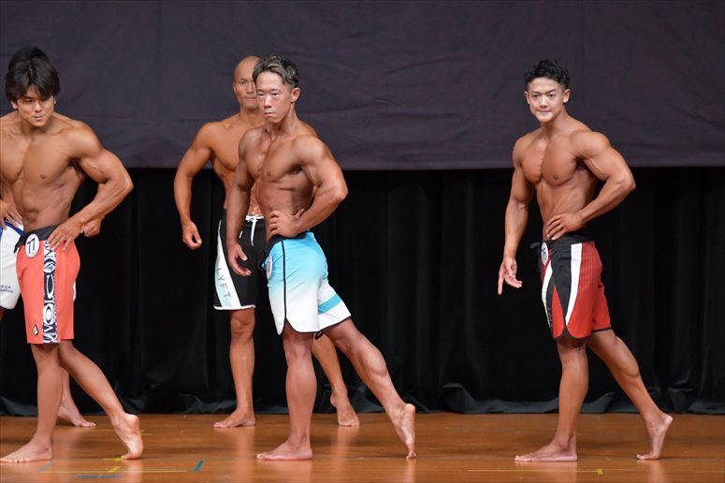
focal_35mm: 285
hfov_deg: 7.2
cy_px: 242
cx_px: 362
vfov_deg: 4.8
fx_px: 5737
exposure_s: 1/400
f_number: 5.6
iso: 5000
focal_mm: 190
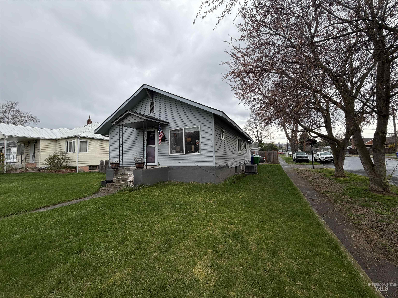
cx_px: 199
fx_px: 161
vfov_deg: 85.7
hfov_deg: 102.1
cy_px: 149
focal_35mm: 14
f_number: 2.2
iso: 32
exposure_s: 1/770
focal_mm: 2.22
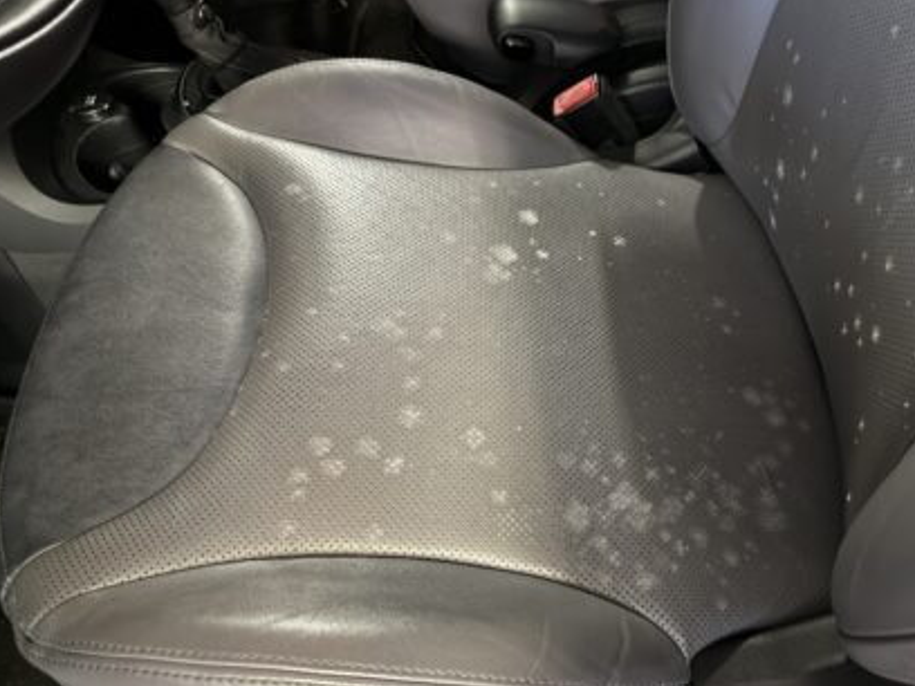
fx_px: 793
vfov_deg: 46.8
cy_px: 316
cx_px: 561
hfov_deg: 59.3
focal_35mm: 30
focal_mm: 6.76
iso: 1250
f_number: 1.78
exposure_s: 1/9
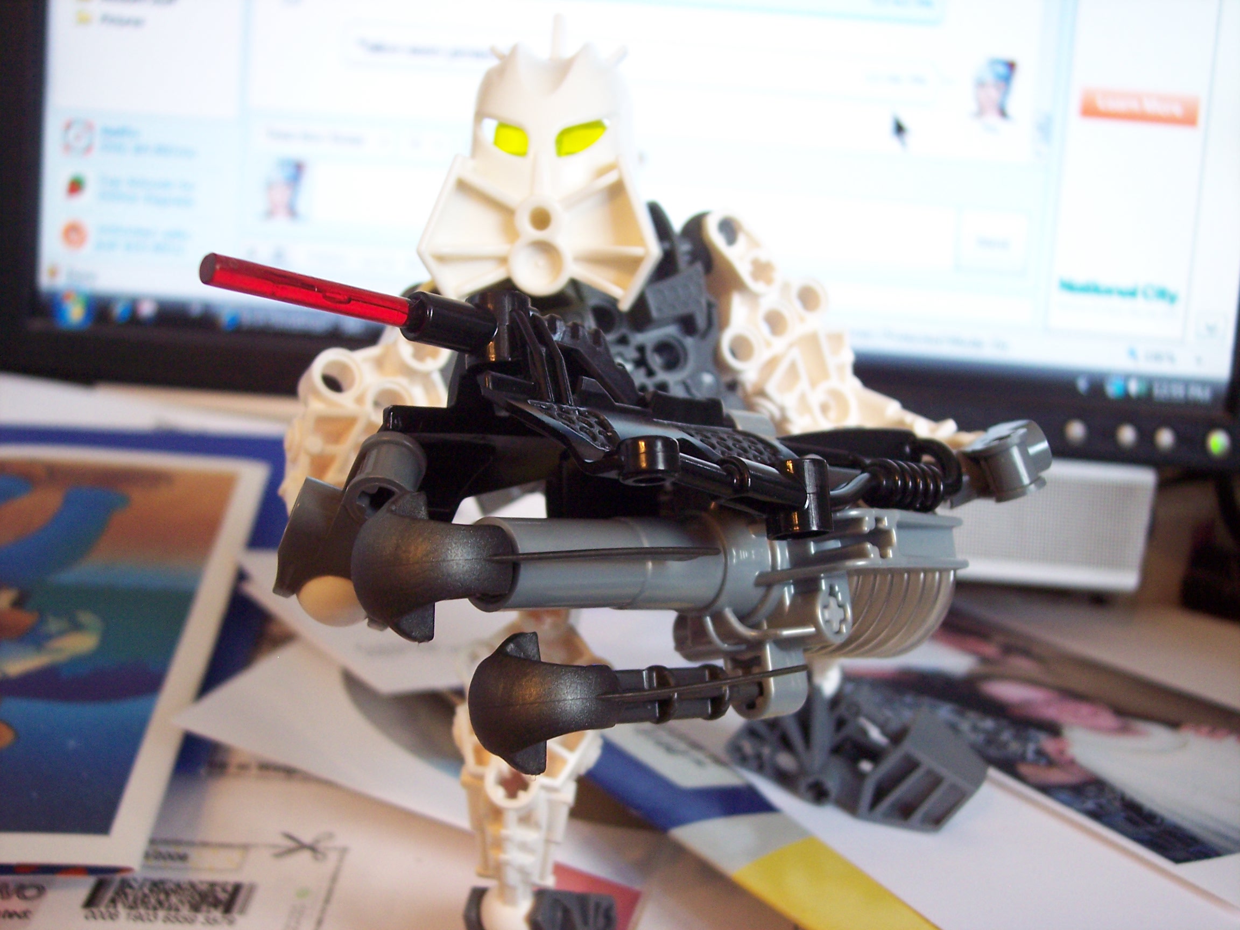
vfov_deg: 36.8
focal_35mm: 39
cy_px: 465
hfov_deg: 47.9
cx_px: 620
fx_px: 1397
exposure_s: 1/15
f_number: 3.4
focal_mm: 8
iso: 200
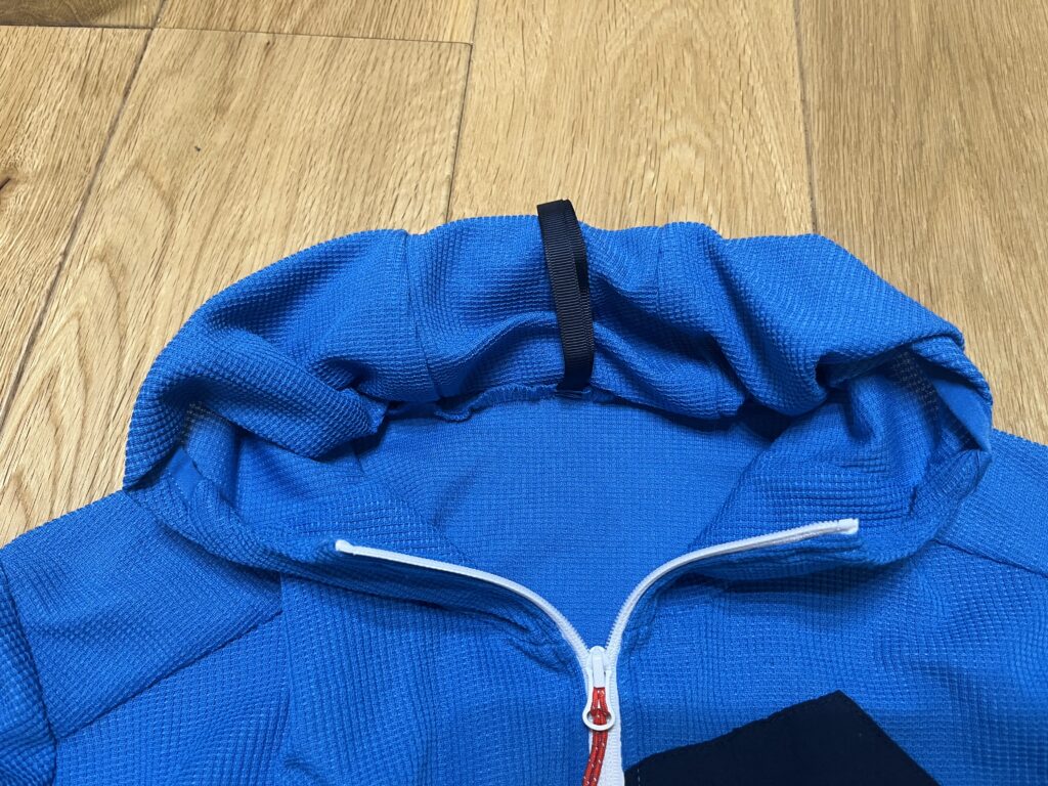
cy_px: 393
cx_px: 524
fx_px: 787
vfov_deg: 53.1
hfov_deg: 67.3
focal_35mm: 26
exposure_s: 1/60
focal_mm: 5.1
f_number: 1.6
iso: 160
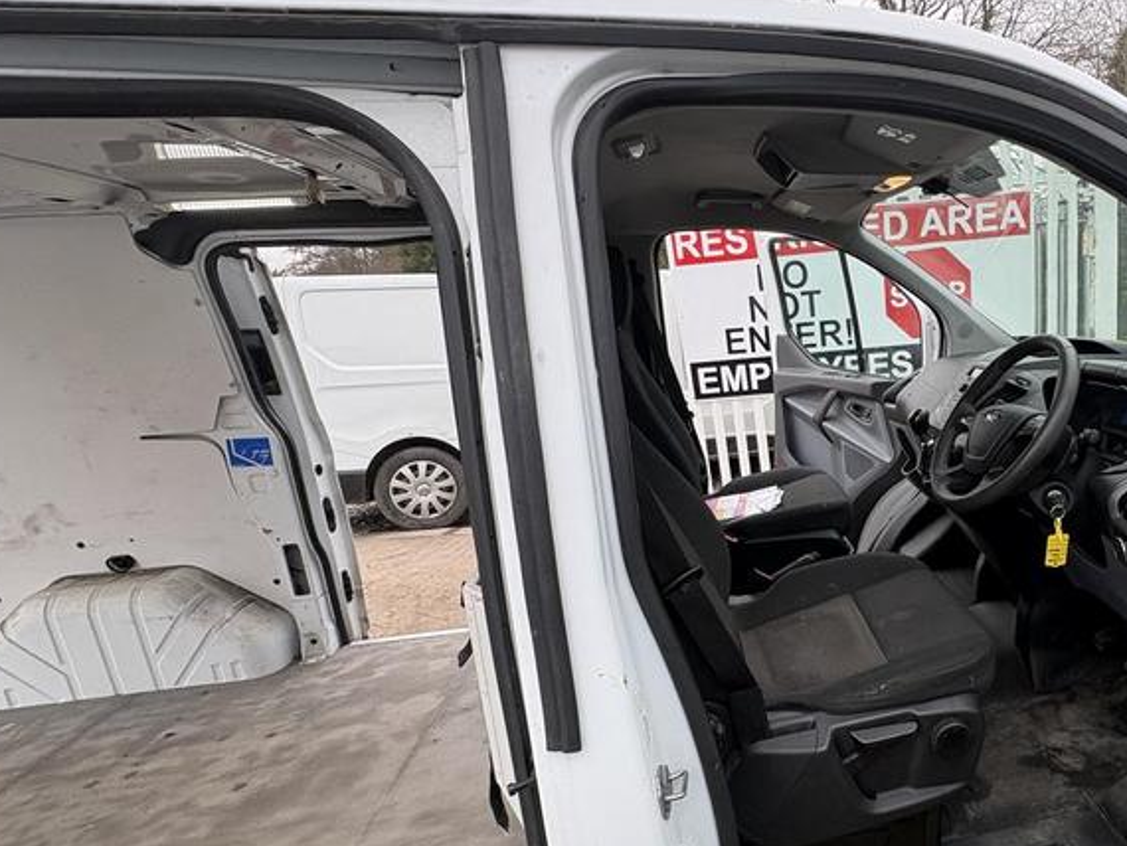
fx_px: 717
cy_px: 488
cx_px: 826
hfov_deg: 71.8
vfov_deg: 60.8
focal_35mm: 22
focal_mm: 2.22
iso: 50
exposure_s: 1/188
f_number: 2.2
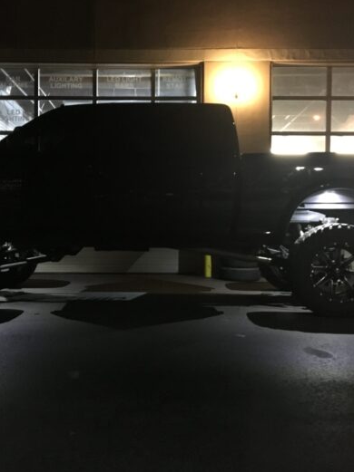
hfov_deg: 36.7
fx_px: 532
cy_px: 236
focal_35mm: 39
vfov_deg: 47.9
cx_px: 157
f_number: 2.2
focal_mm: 4.15
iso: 640
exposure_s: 1/15
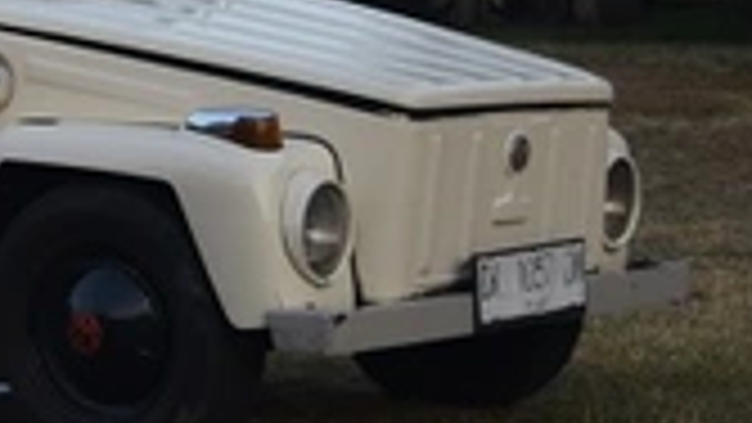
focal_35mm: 163
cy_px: 4
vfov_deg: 7.4
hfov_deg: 12.0
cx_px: -657
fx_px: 3251
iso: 640
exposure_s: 1/1000
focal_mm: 24
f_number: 4
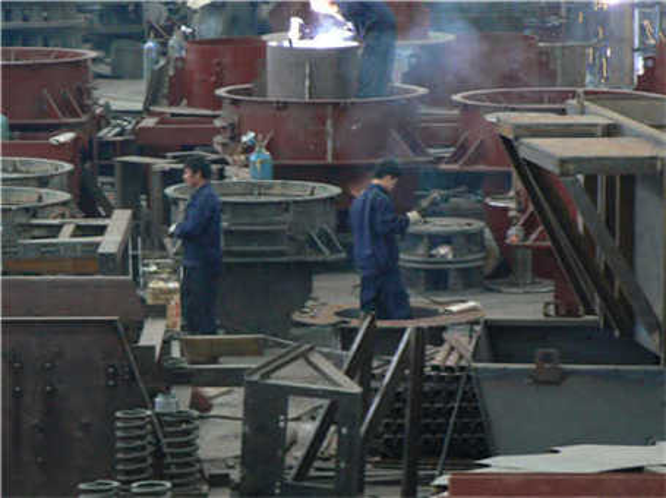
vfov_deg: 7.4
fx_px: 3843
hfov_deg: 9.9
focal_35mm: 200
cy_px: 249
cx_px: 333
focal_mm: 27.4
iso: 200
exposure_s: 1/13
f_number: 3.3
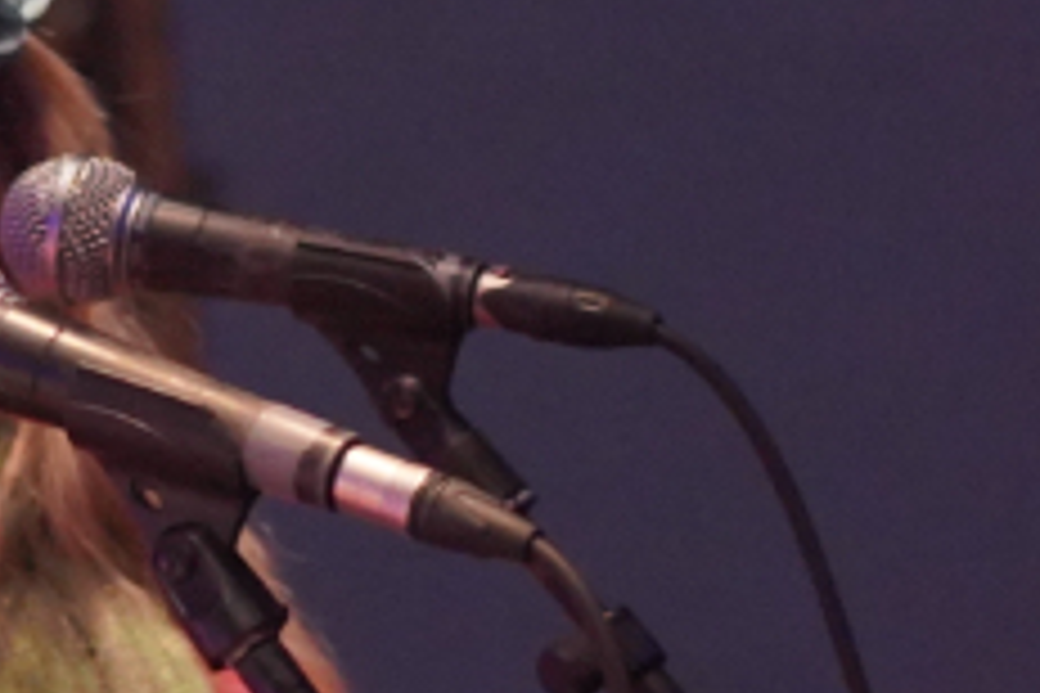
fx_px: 17072
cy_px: 754
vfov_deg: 2.3
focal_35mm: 591
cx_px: -572
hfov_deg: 3.5
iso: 6400
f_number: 4
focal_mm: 105
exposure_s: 1/160
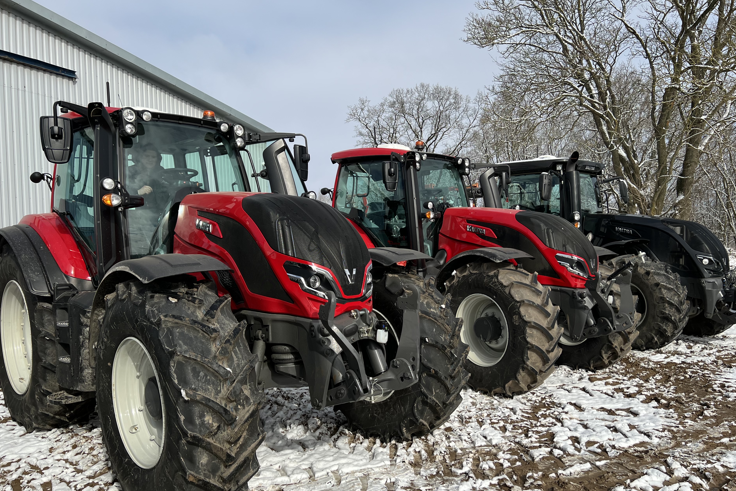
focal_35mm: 29
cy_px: 274
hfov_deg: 63.7
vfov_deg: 44.9
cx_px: 378
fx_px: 593
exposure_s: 1/5319
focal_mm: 5.7
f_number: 1.5
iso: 50
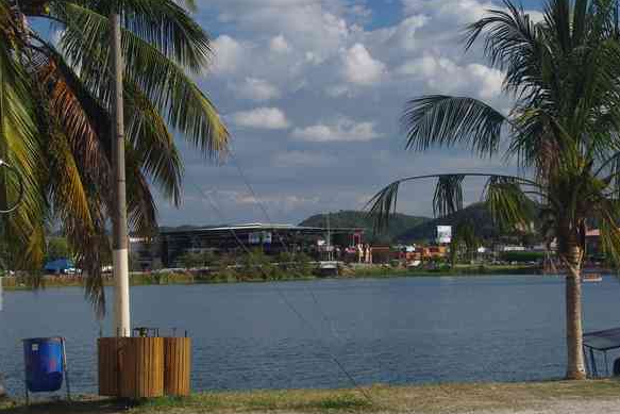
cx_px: 359
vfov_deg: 16.3
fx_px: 1447
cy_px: 232
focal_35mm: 84
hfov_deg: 24.2
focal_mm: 32.5
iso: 200
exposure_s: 1/100
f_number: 11
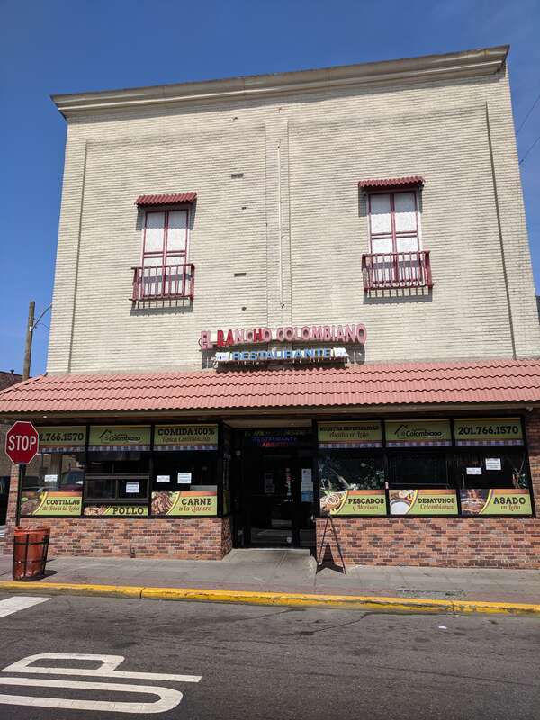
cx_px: 270
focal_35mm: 26
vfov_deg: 67.3
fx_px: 541
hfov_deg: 53.1
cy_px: 360
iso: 61
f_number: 2
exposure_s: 1/2907
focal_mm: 4.67
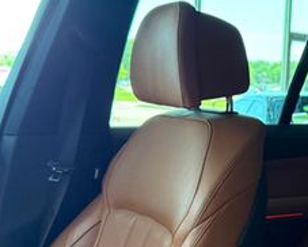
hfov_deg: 27.0
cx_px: 312
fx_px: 602
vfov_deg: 22.7
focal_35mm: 66
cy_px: 213
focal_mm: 6.76
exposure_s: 1/60
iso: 400
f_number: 1.78
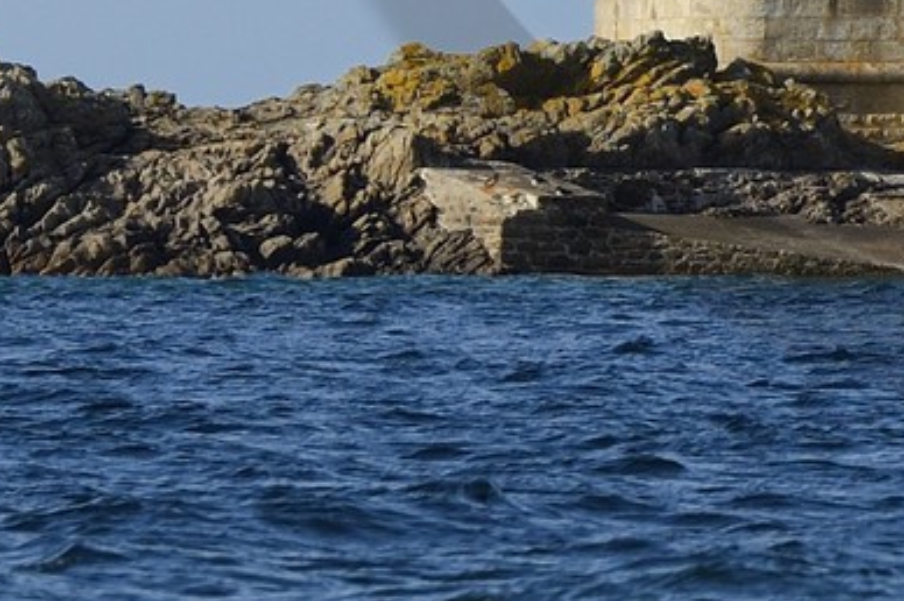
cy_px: -547
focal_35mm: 825
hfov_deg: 2.5
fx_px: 20699
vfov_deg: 1.7
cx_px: 1158
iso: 400
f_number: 7.1
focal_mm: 200
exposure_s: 1/1600
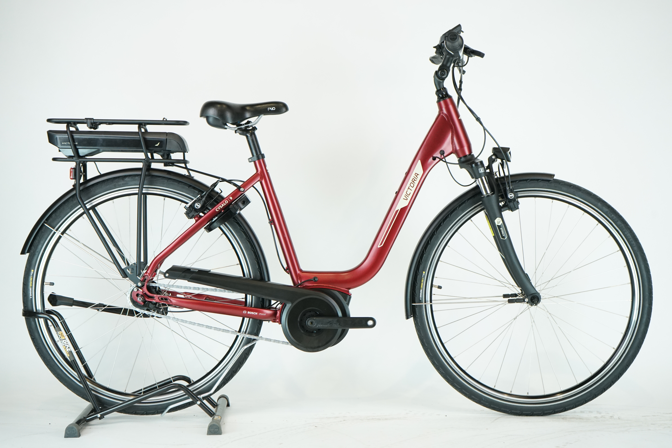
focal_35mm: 57
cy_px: 224
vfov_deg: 23.8
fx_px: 1064
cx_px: 336
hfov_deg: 35.1
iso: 2000
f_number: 6.3
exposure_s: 1/200
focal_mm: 57
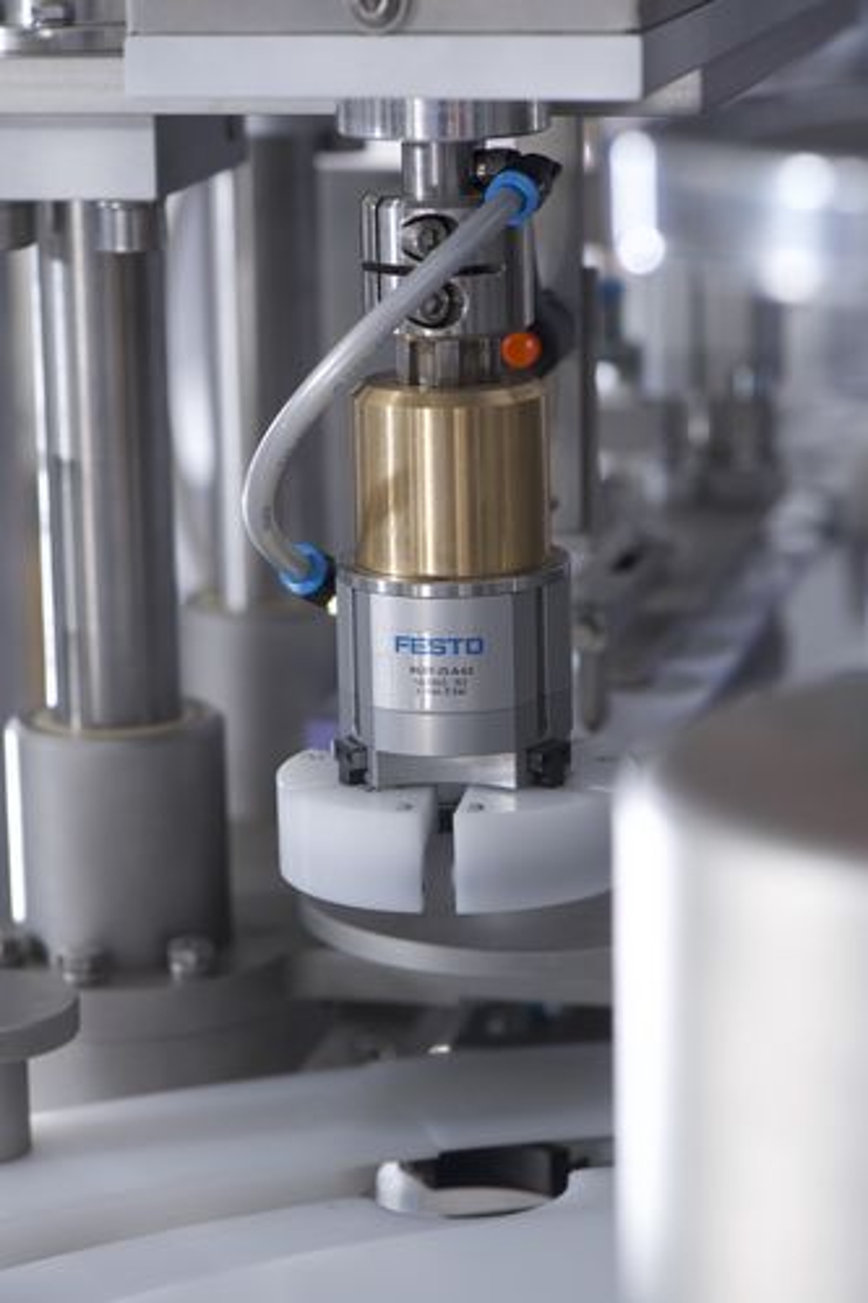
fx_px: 3800
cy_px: 652
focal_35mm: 105
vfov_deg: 19.5
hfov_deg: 13.0
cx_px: 434
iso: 200
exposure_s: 1/160
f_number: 8
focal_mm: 105
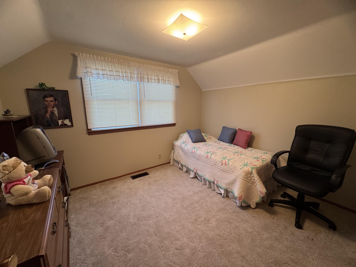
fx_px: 144
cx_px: 178
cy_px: 134
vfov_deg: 85.7
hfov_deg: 102.1
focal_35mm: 14
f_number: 2.2
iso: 200
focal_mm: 2.22
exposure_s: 1/60
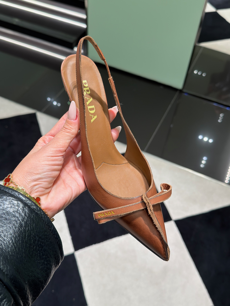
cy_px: 153
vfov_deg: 52.6
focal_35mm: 35
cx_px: 115
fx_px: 310
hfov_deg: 40.7
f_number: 1.78
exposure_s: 1/125
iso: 80
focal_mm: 6.76
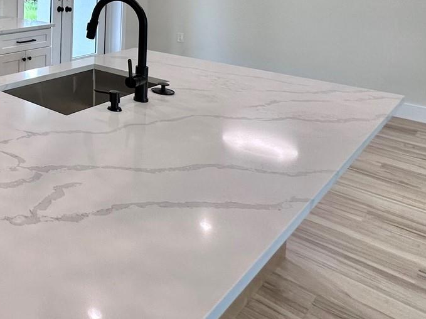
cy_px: -7
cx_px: -70
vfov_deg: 37.8
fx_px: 406
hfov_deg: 40.9
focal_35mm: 33
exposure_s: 1/120
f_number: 2.2
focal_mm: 2.22
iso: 100
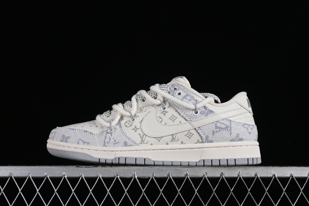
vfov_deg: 18.2
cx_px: 154
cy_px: 103
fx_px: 644
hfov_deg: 27.0
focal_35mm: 75
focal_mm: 50
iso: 160
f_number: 8
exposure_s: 1/80
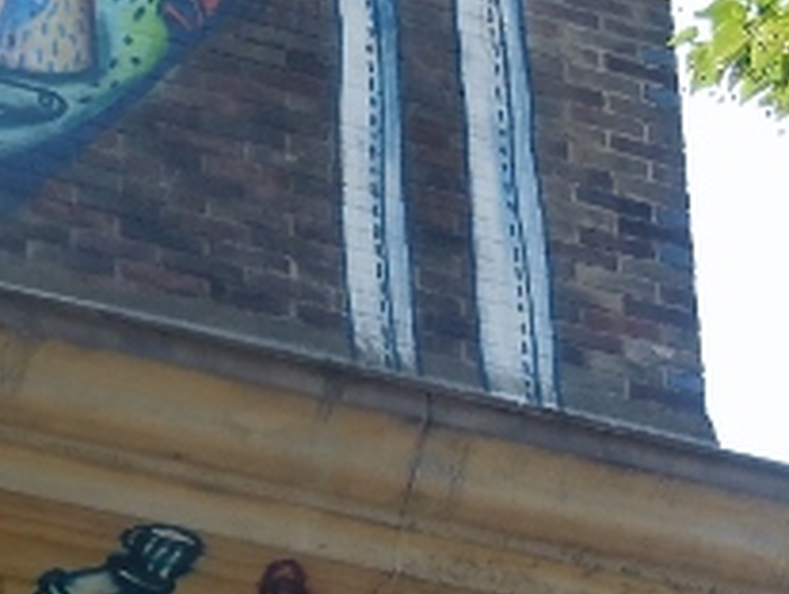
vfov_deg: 6.9
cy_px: 289
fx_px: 4932
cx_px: 316
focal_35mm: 216
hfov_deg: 9.1
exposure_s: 1/320
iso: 125
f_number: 4.7
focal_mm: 12.6
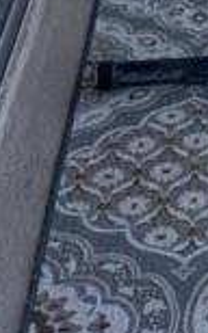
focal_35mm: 128
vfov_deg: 13.7
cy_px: -348
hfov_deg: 9.3
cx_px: 477
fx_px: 1163
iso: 16
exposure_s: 1/280
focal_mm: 3
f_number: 1.8
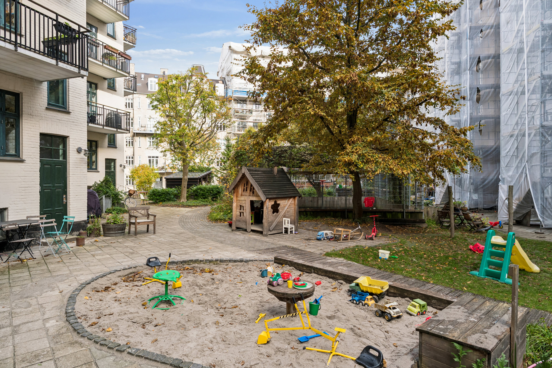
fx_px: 317
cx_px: 276
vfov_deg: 60.2
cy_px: 184
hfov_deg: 82.0
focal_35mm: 21
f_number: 6.3
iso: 100
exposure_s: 1/100
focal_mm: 13.8
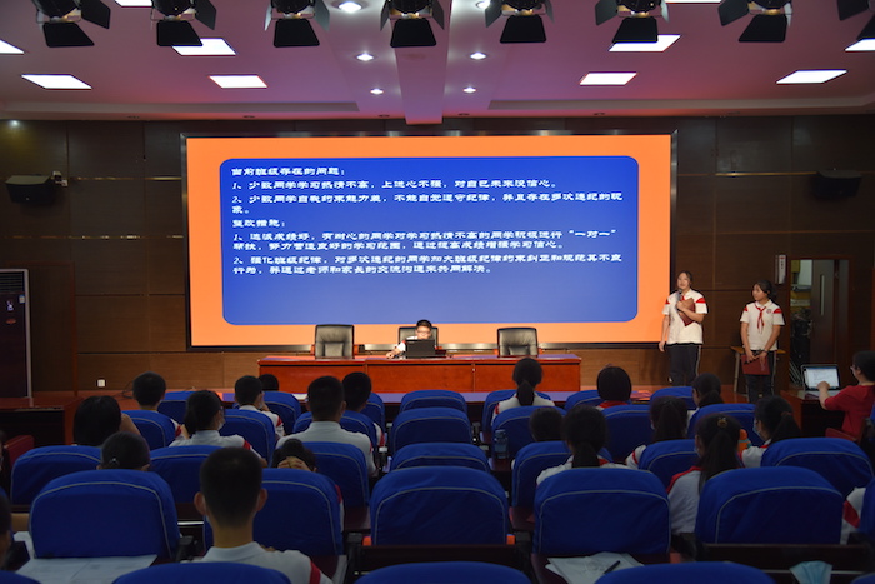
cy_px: 292
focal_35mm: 32
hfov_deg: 58.7
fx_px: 778
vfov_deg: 41.1
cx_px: 438
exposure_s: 1/60
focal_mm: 32
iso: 560
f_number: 4
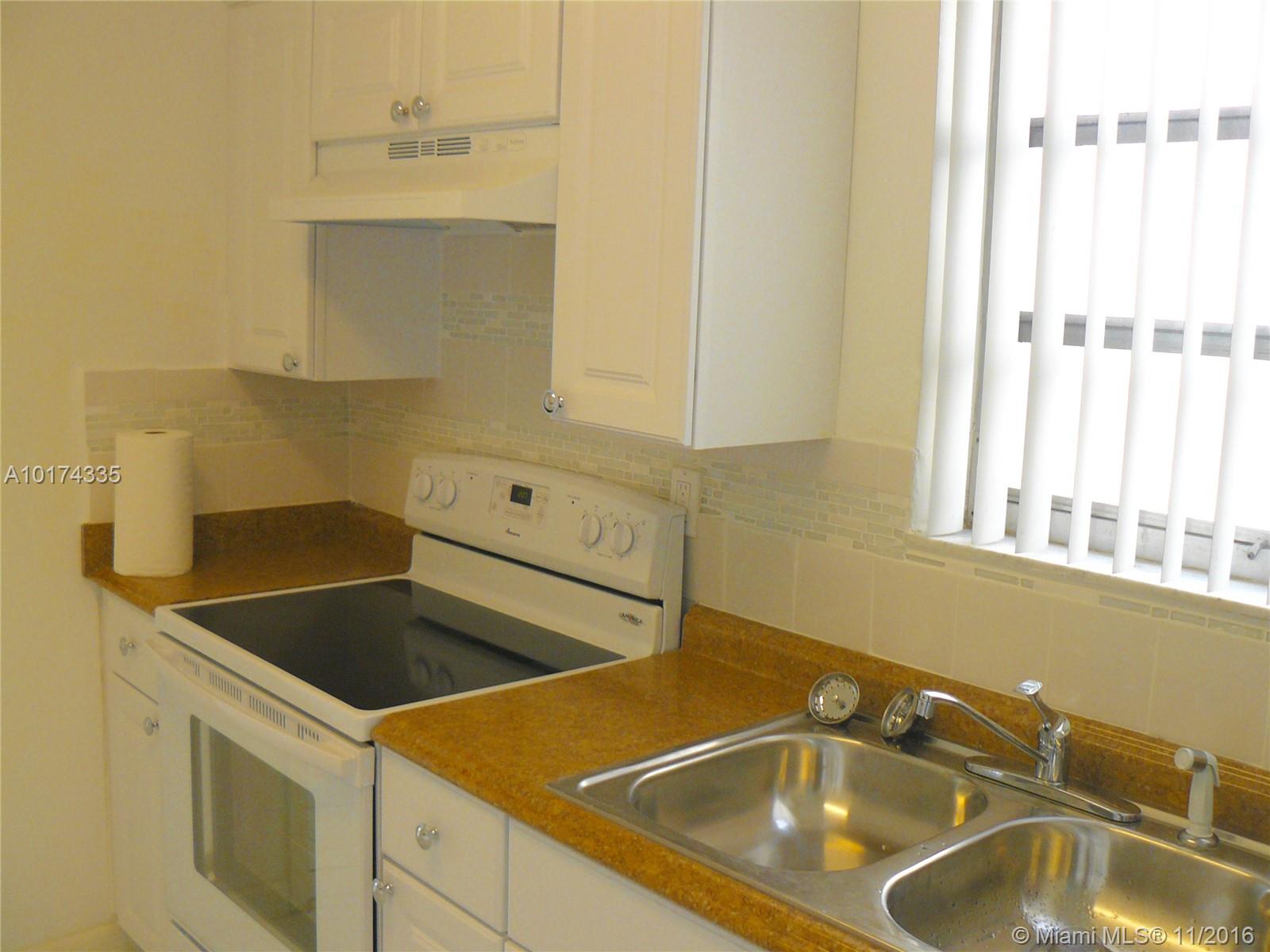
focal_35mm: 36
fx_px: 1321
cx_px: 635
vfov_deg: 39.7
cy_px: 476
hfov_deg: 51.4
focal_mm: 6
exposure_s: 1/60
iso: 100
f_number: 2.8
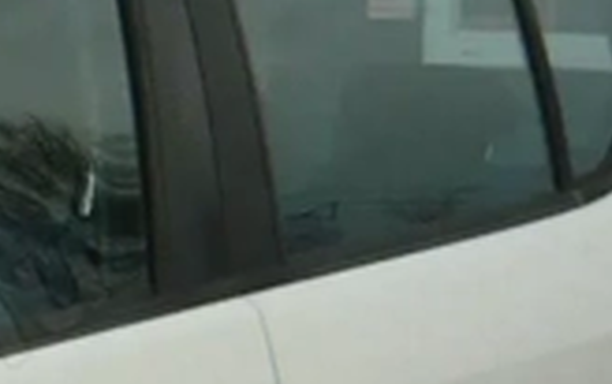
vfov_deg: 6.1
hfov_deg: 9.1
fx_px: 3557
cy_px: 589
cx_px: -709
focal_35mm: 213
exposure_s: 1/500
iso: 100
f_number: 2.8
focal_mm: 5.5
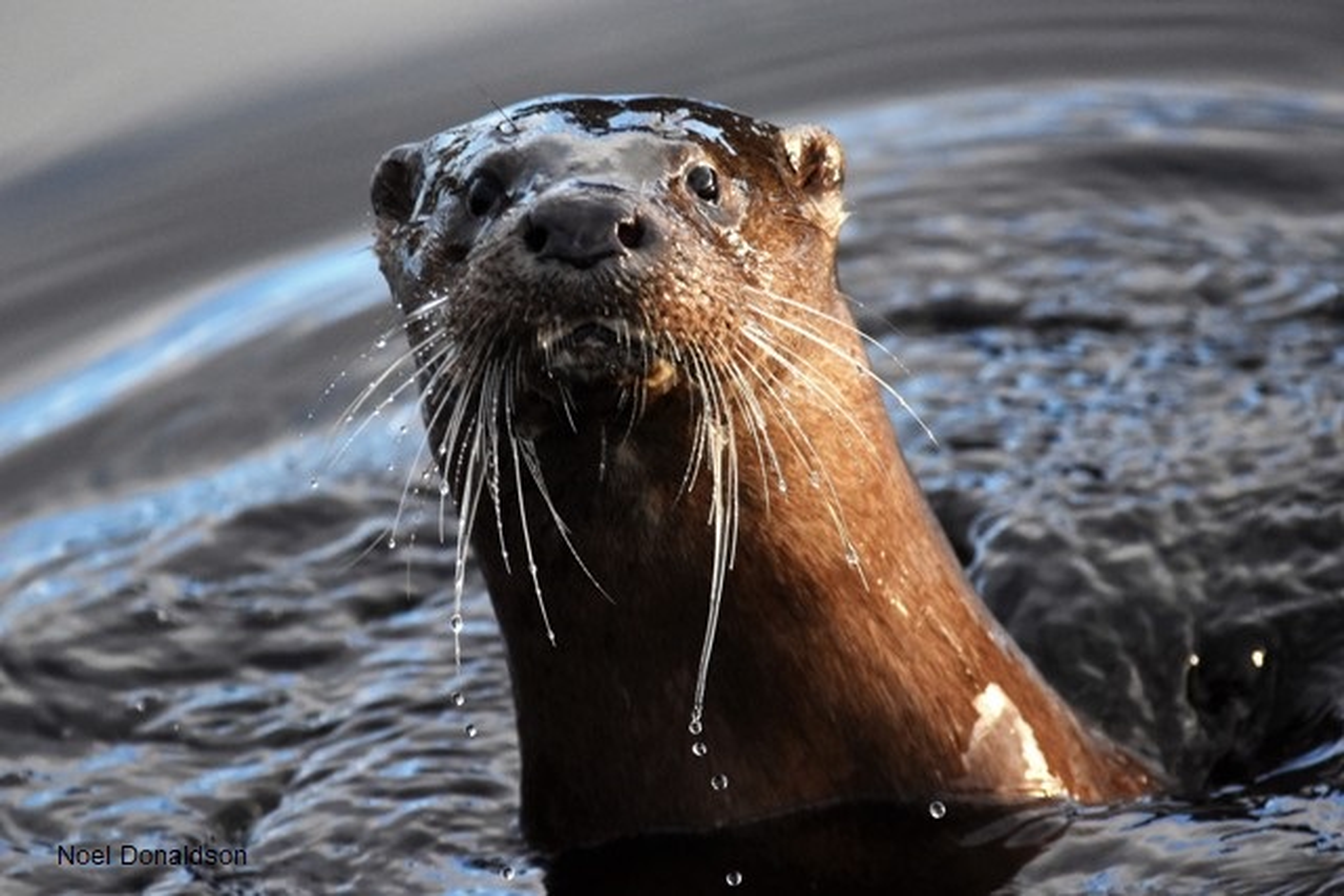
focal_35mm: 450
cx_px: 672
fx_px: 16803
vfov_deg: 3.1
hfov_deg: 4.6
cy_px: 448
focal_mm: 300
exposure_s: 1/1000
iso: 2000
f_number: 5.6
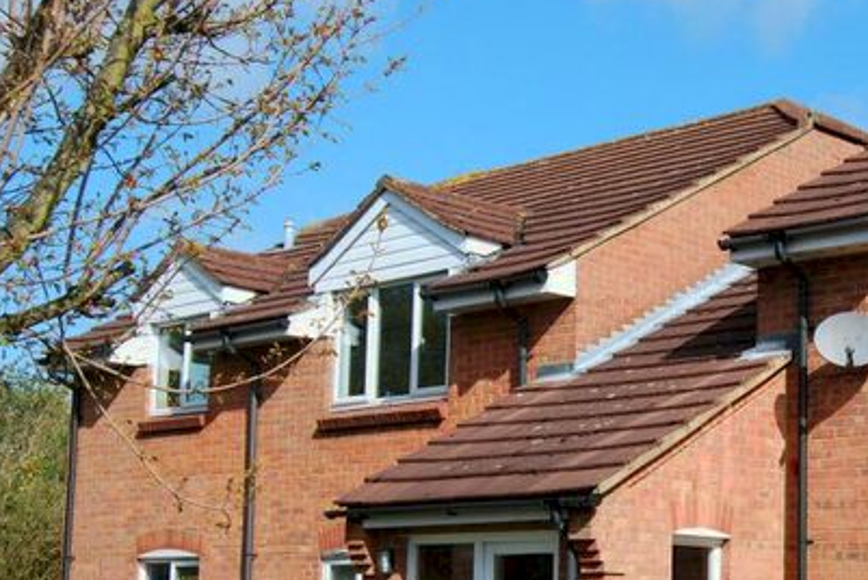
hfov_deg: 28.8
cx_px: 729
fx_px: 1641
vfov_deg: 20.0
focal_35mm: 68
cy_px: 407
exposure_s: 1/250
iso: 100
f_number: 8
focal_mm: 26
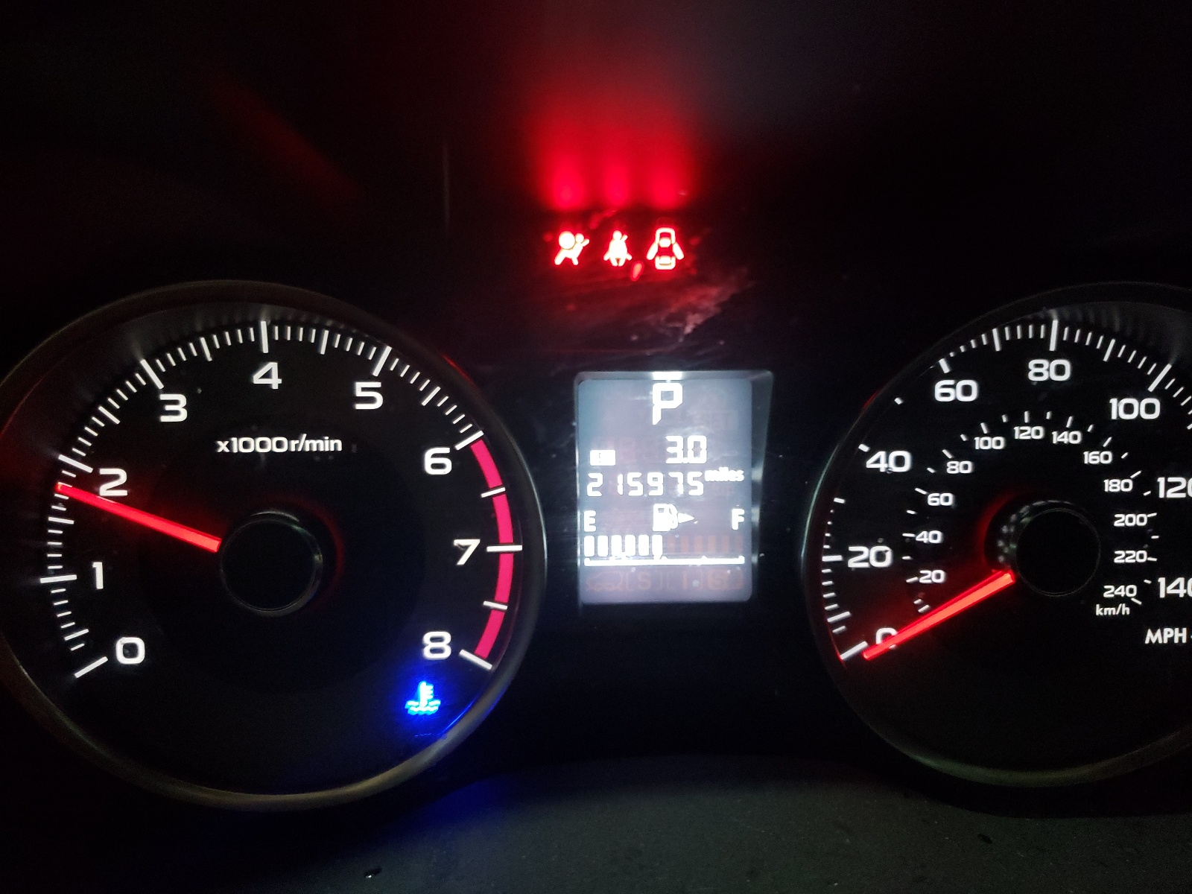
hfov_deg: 67.3
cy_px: 447
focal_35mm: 26
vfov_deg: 53.1
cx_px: 596
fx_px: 895
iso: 413
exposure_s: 1/30
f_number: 1.5
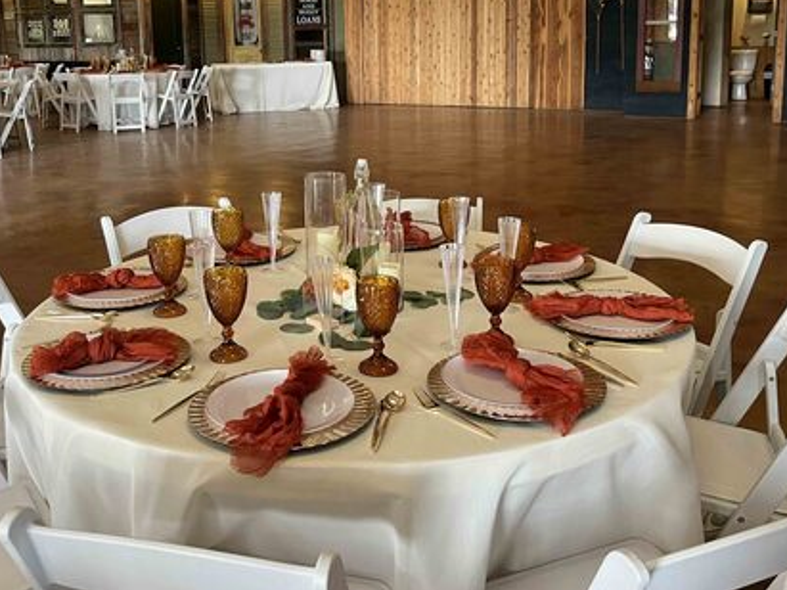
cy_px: 163
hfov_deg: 49.0
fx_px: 864
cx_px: 371
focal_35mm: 38
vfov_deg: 37.0
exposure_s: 1/60
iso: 160
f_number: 1.6
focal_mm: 5.1
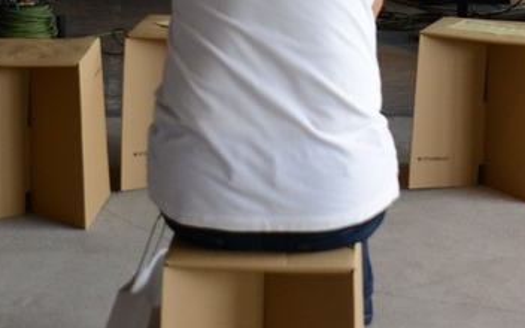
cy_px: -263
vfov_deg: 9.9
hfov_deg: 16.6
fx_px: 1788
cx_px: 145
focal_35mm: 125
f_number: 5.6
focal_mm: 36
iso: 1000
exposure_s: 1/125
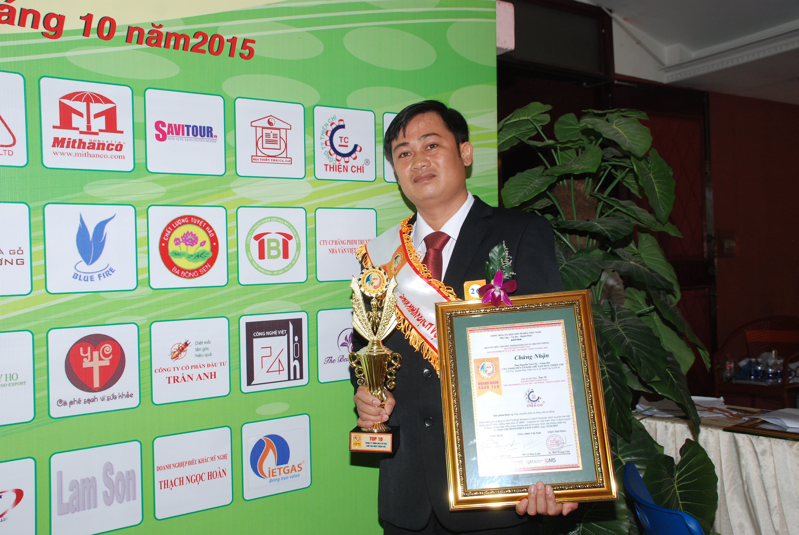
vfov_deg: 37.0
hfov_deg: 53.1
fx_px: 800
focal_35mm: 36
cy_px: 268
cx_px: 400
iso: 250
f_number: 5.6
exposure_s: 1/60
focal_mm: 24
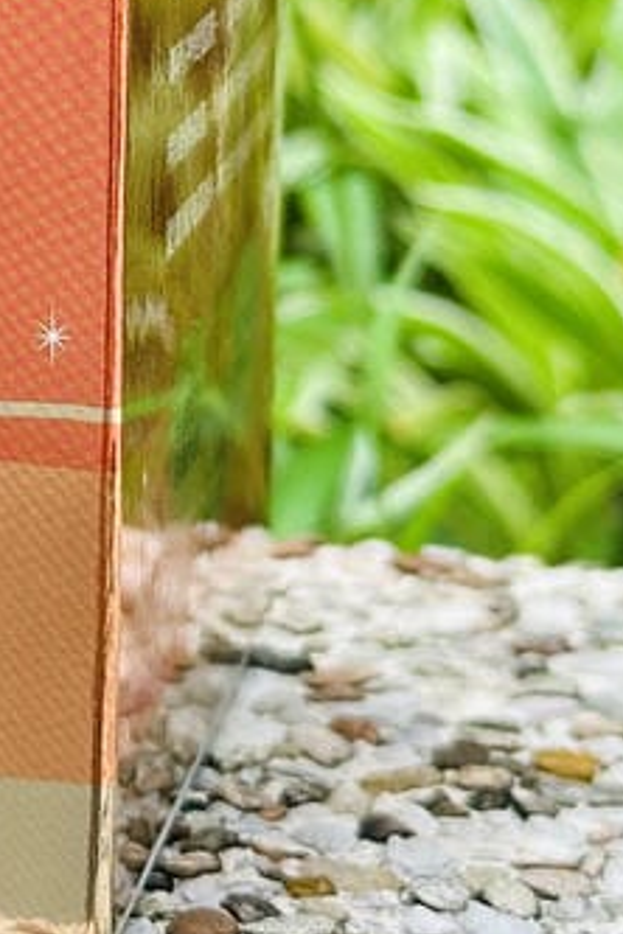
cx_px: -410
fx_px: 4672
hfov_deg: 7.5
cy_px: 8
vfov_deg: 11.3
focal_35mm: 180
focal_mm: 6.86
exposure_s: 1/121
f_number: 1.78
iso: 50
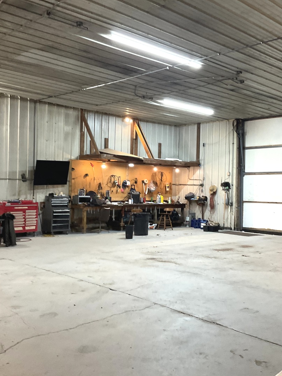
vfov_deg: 47.9
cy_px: 189
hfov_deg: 36.8
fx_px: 424
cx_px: 157
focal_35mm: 39
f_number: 1.8
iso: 125
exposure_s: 1/60
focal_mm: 3
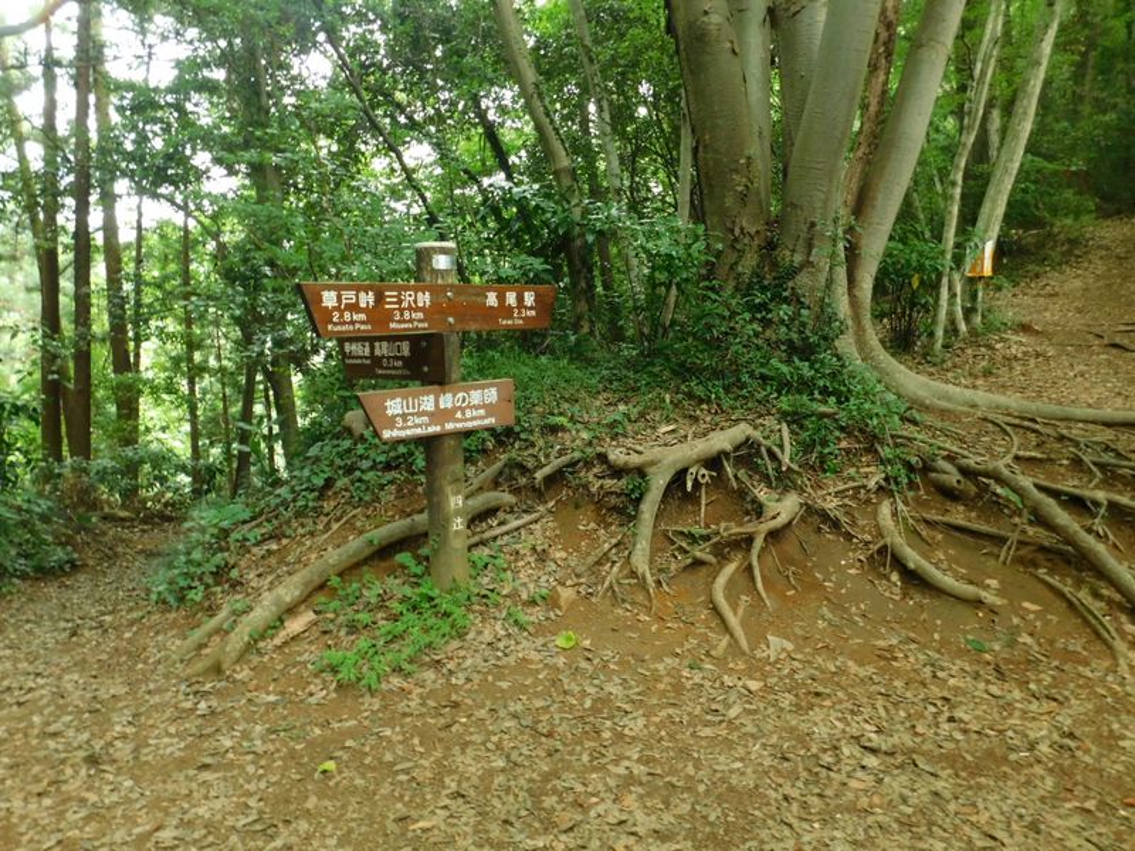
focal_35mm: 23
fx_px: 754
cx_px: 568
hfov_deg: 73.9
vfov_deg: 58.9
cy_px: 426
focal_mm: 4
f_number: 3
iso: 400
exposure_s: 1/15
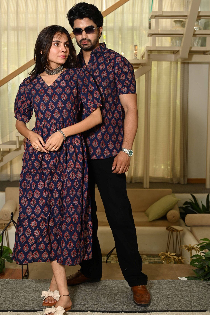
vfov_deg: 41.1
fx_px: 421
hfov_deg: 28.0
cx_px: 97
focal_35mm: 48
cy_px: 141
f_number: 5
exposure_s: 1/160
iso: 320
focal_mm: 42
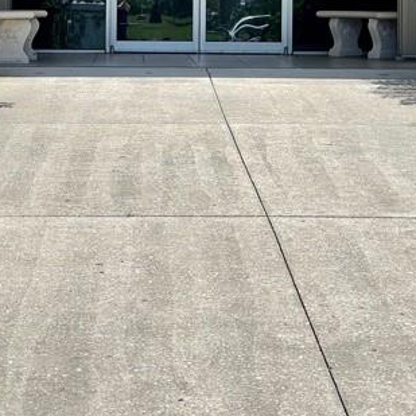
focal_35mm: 117
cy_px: -9
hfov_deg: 14.9
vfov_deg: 14.6
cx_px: 218
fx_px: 1591
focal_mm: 7.5
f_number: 2.2
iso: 20
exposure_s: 1/1248
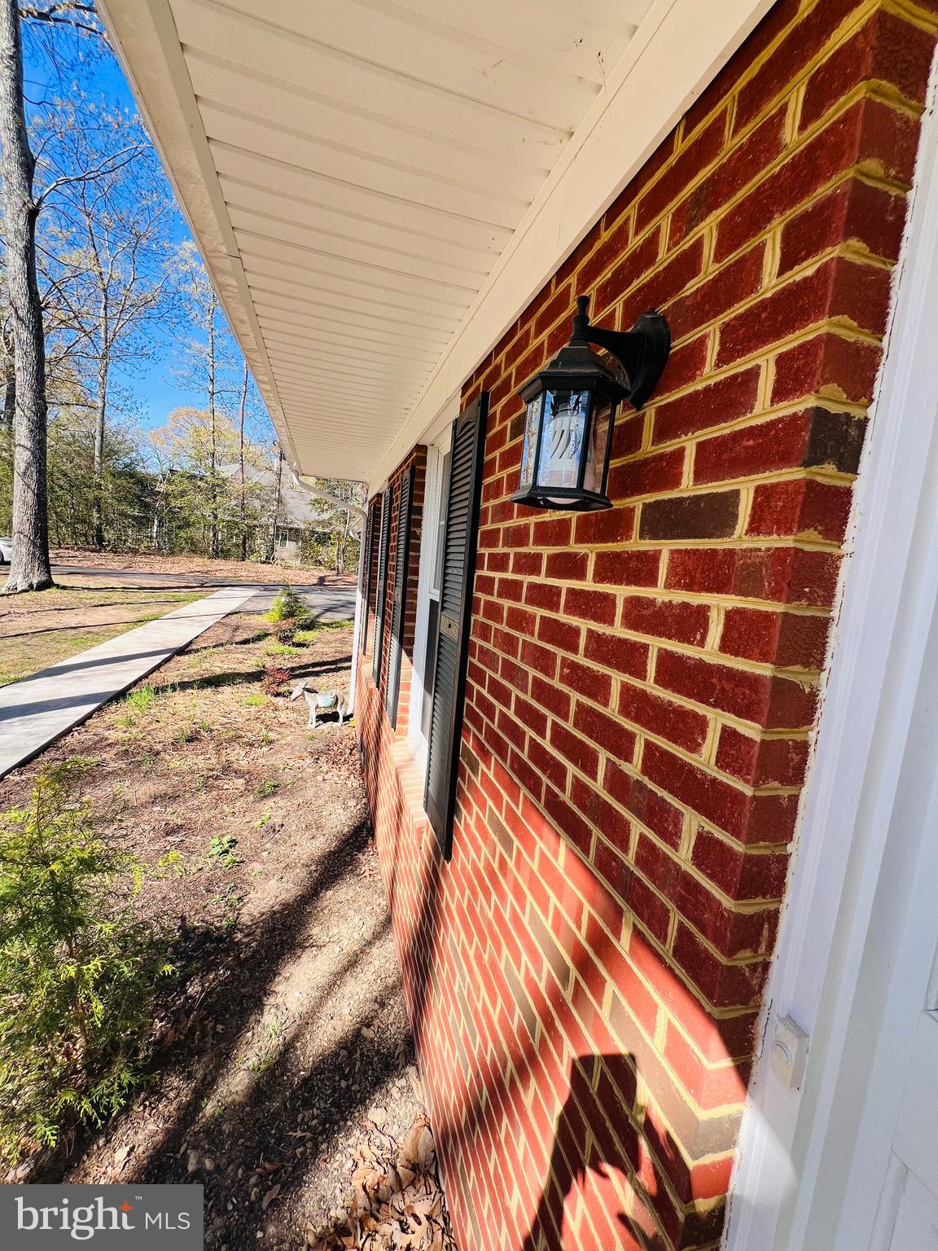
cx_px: 469
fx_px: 470
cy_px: 626
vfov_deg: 106.2
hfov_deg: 89.9
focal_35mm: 13
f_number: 1.8
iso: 32
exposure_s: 1/381
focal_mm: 1.57
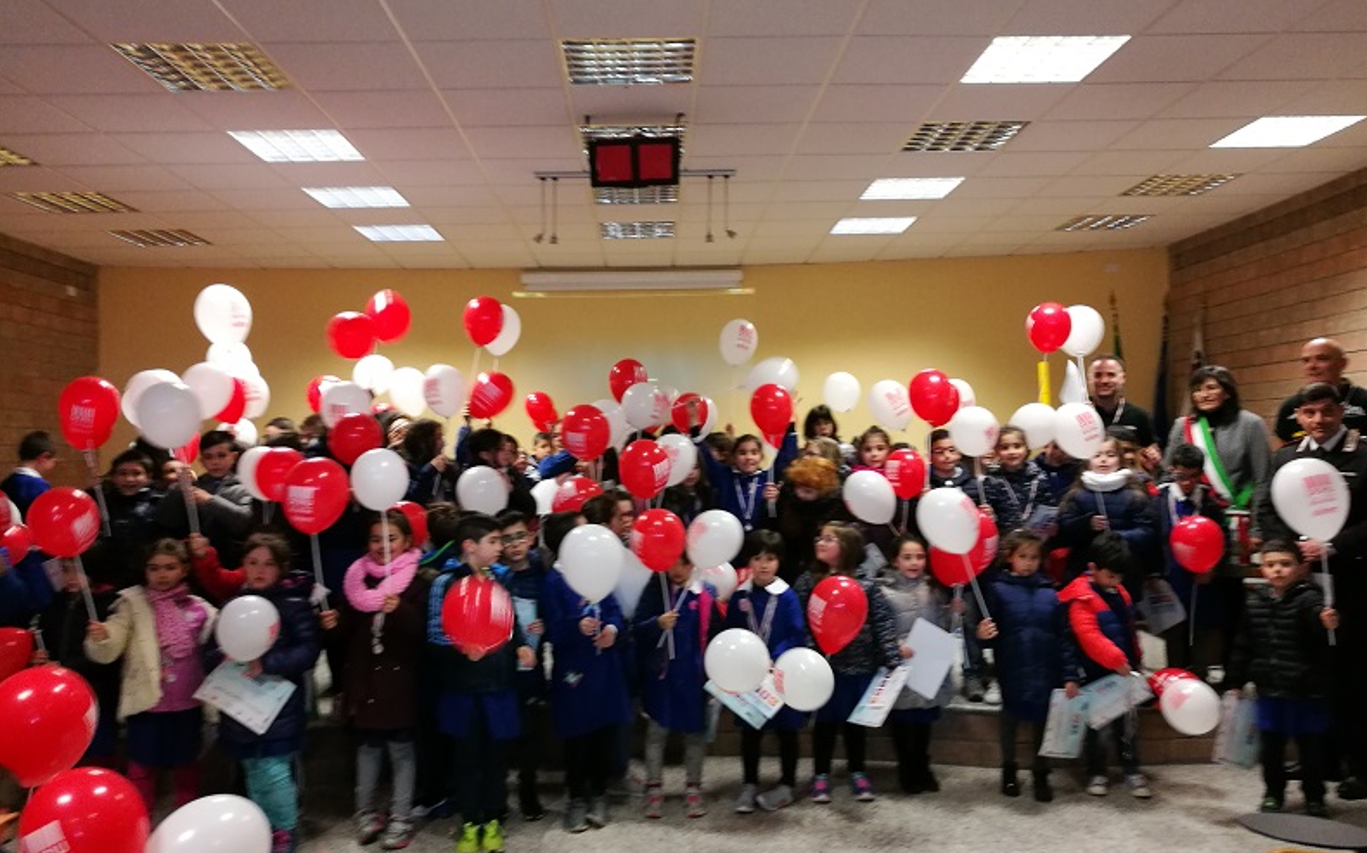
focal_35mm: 29
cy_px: 433
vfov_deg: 43.1
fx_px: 1080
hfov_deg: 64.7
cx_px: 689
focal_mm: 4.5
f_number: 2.2
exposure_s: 1/33.3
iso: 250
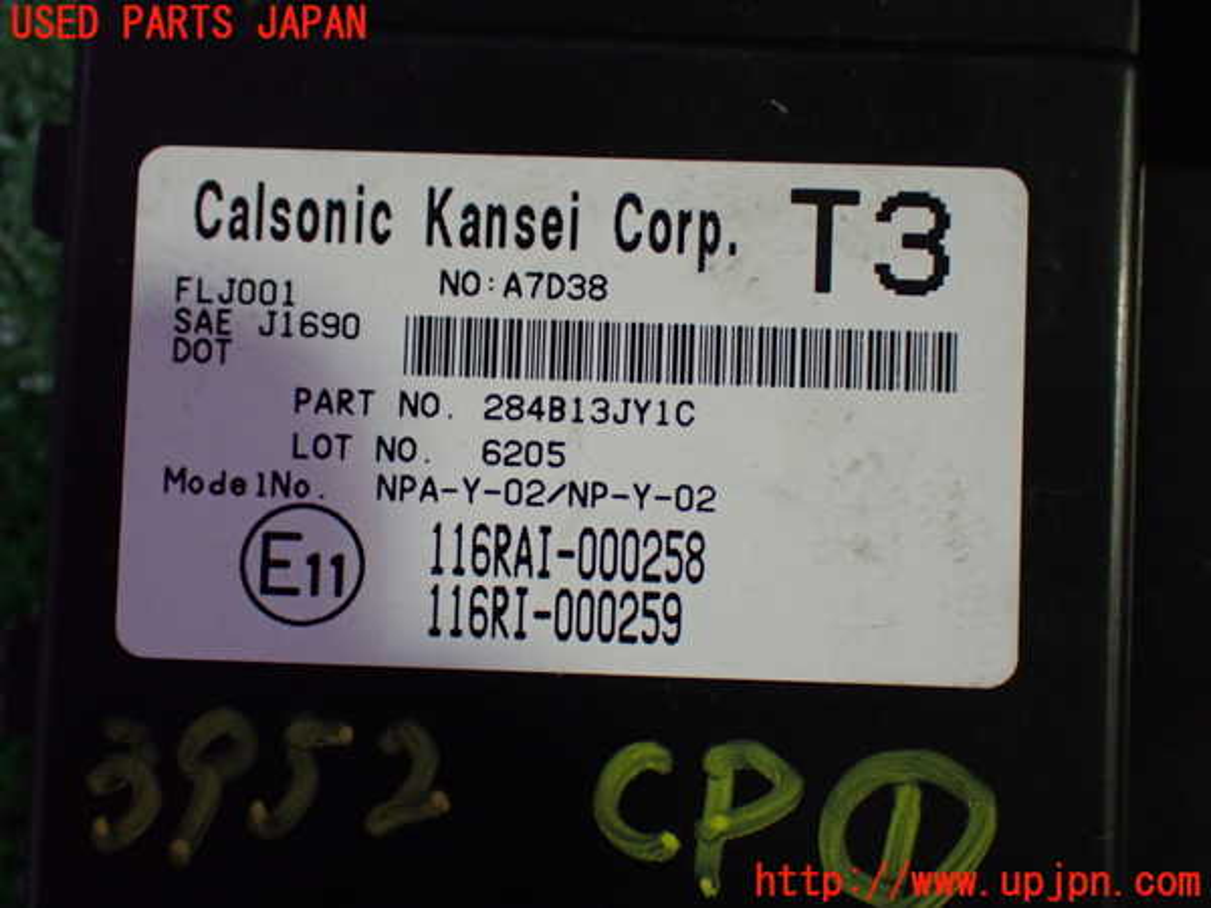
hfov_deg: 40.4
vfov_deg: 30.9
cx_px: 606
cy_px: 454
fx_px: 1644
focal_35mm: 47
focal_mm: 8.4
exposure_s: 1/80
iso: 800
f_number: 3.1
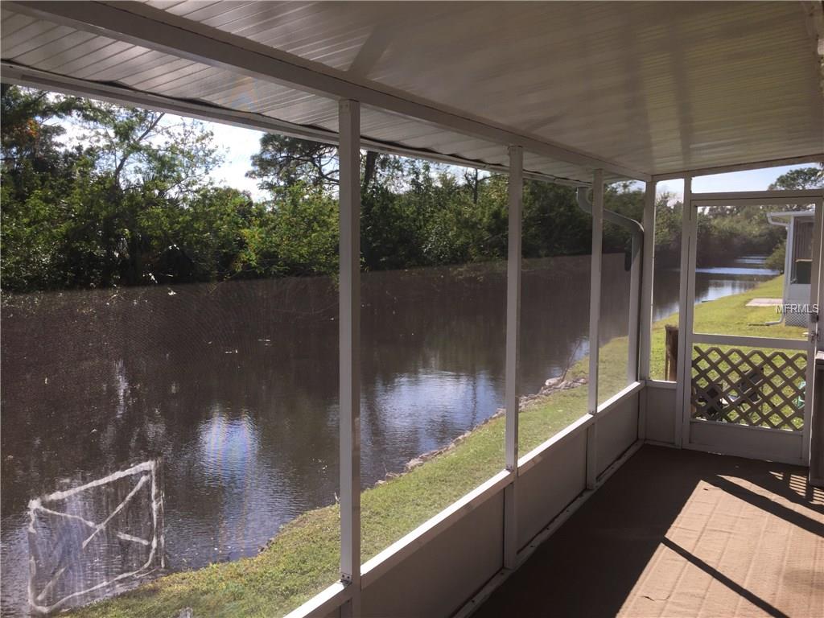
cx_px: 412
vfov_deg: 48.2
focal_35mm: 29
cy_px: 309
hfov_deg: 61.7
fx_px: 690
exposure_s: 1/1068
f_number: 2.2
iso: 32
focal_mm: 4.15
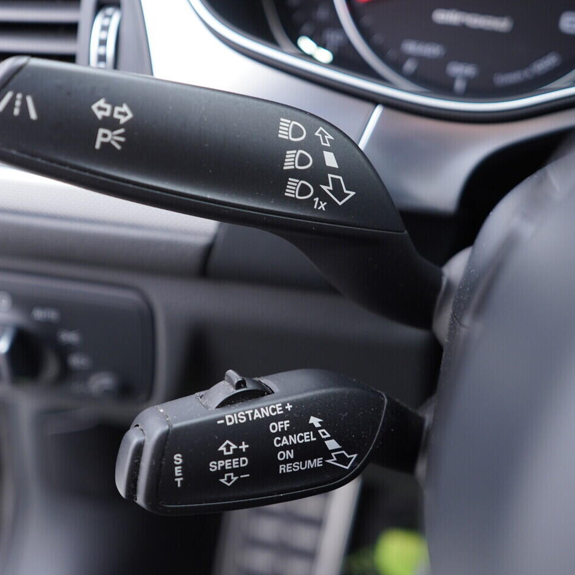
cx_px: 242
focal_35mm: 46
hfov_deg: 36.7
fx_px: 864
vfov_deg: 36.8
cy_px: 288
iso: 320
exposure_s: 1/40
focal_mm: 24
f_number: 2.8
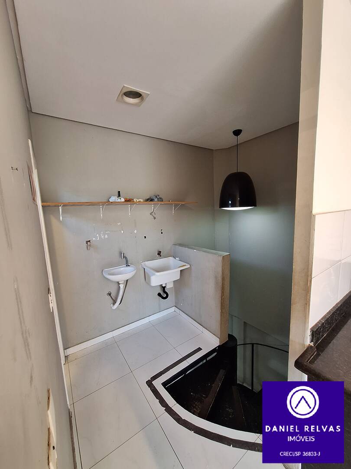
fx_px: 176
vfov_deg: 106.2
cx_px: 176
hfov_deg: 89.9
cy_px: 234
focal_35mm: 13
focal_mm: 1.74
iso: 125
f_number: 2.2
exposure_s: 1/40
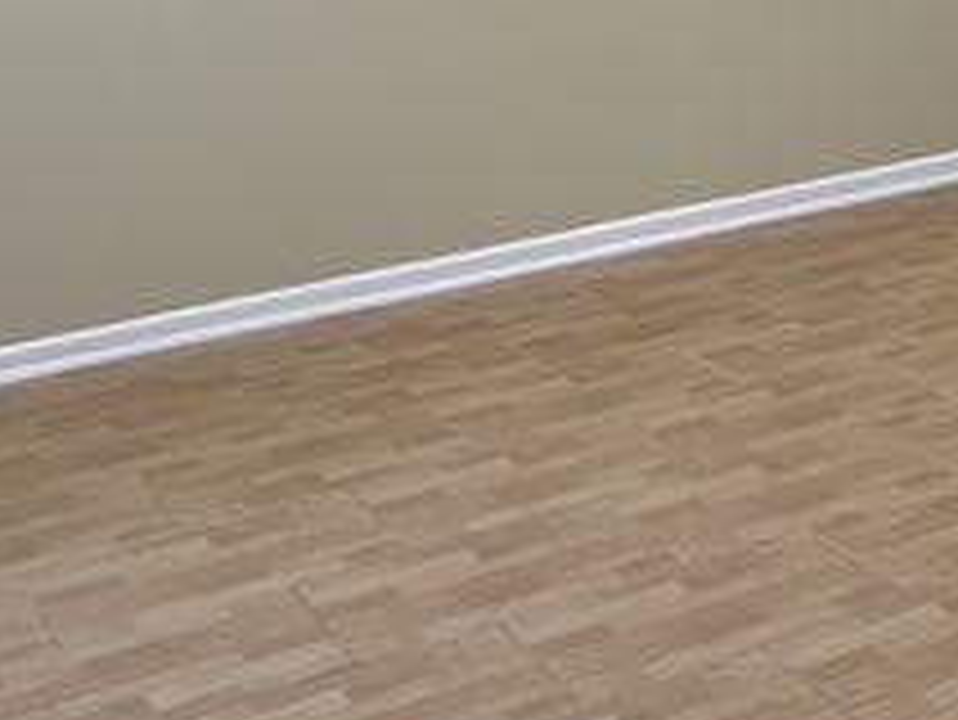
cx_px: 1070
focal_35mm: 78
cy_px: -148
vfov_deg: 18.0
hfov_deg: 23.4
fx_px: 2160
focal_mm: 5.7
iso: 100
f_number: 1.5
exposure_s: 1/121
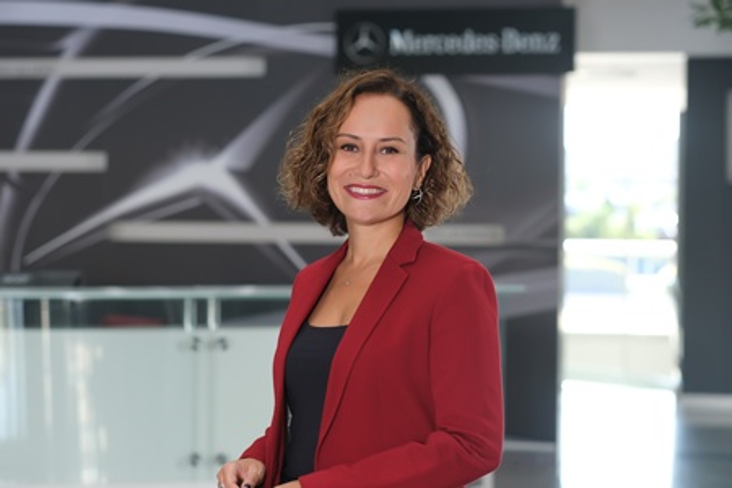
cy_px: 244
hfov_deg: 24.2
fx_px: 1708
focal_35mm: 84
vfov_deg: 16.3
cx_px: 366
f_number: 2.5
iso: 250
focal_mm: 56
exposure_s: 1/125
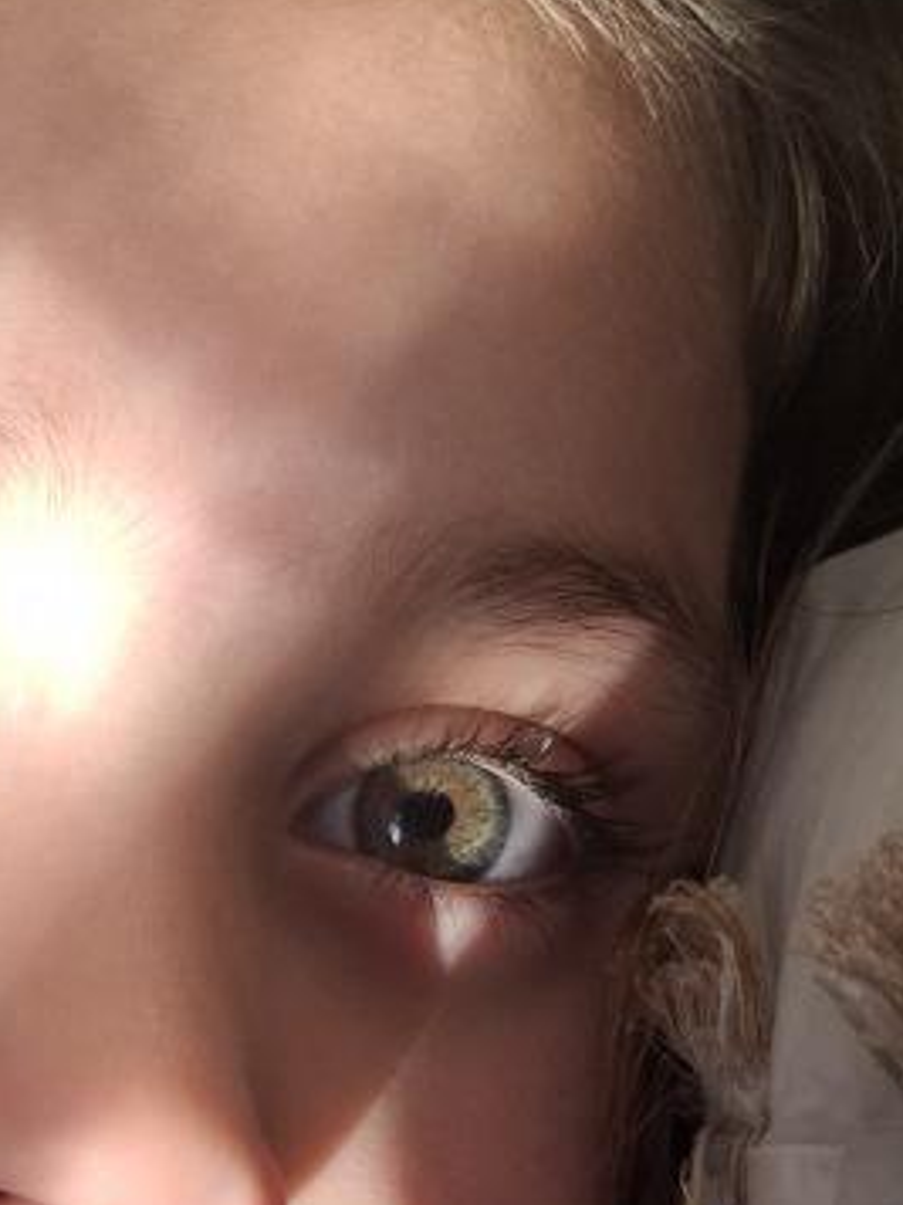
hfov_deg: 20.5
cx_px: -37
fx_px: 2400
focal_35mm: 69
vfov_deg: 27.7
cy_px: 946
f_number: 1.8
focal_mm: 5.54
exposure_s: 1/100
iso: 320
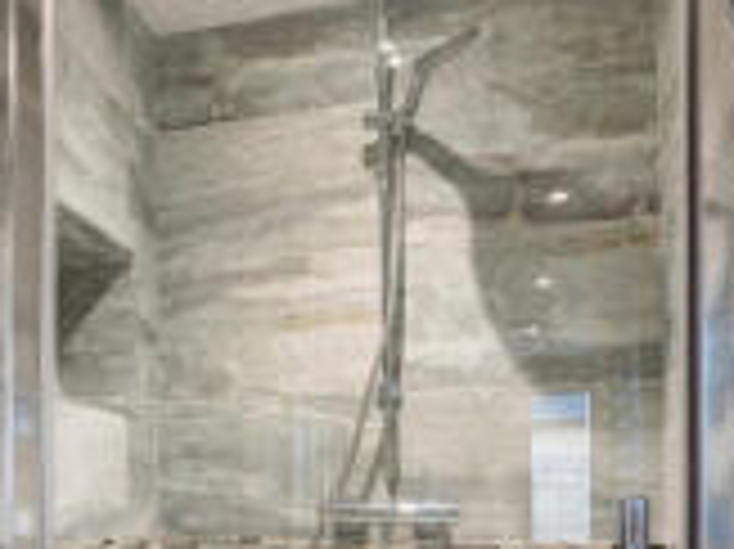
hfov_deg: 38.0
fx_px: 953
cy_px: 529
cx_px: 18
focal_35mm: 45
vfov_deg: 30.2
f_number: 8
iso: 640
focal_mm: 16
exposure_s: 1/6
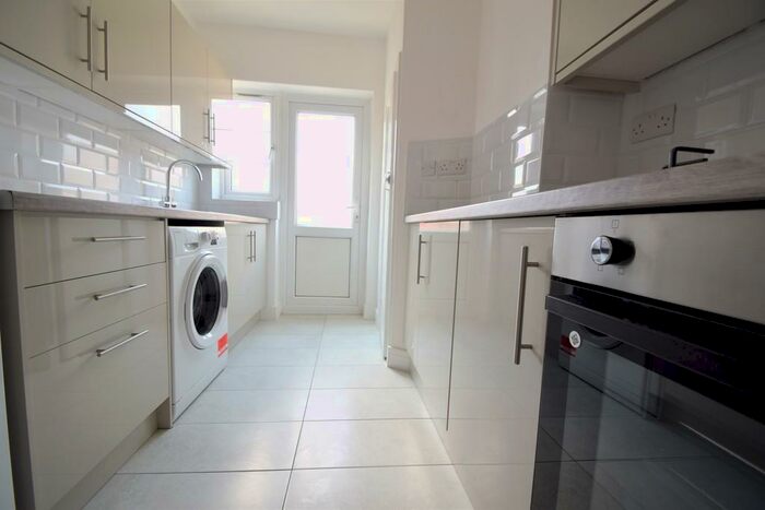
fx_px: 319
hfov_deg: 100.4
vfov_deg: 77.4
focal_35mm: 15
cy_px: 255
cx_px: 382
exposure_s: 1/80
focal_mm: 10
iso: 400
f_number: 4.5
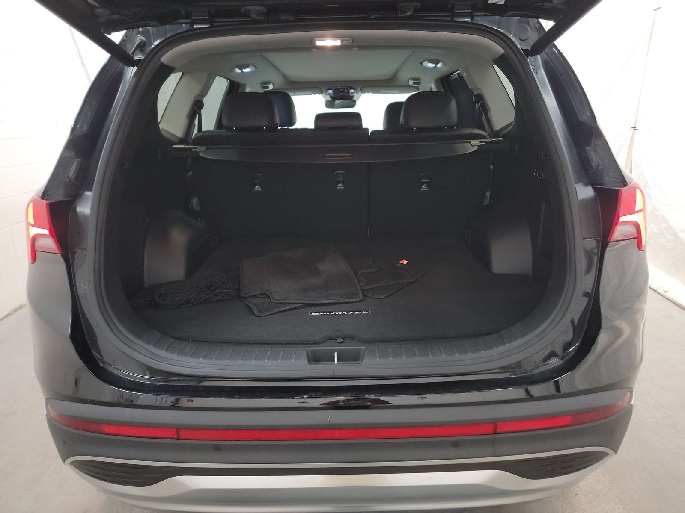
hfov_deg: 71.6
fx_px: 475
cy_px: 256
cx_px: 342
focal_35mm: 24
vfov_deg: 56.8
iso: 526
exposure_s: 1/59
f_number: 1.8
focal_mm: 6.7
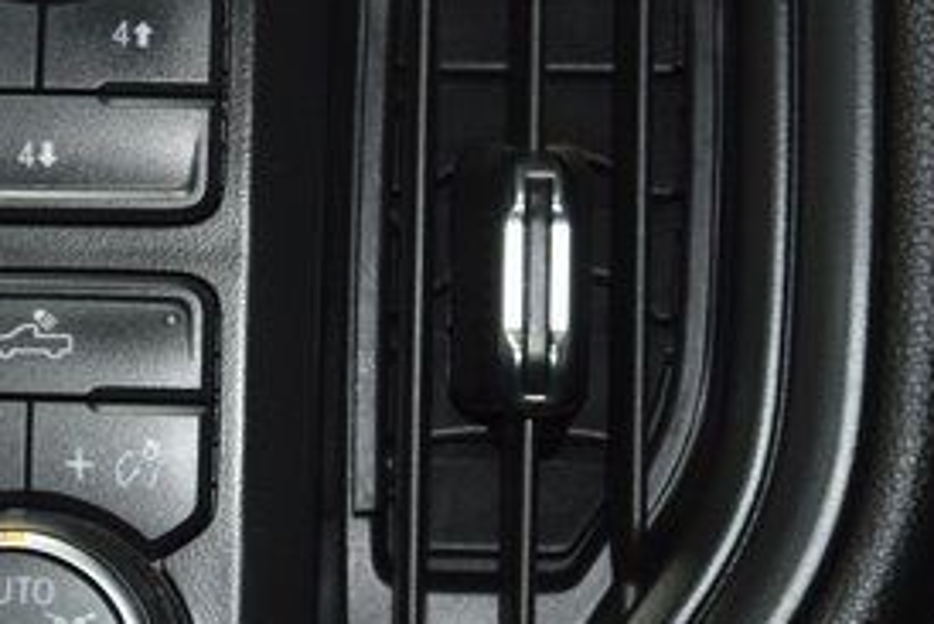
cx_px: 0
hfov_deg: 11.6
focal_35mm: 175
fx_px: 4542
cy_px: 223
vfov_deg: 7.9
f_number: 4.5
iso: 1000
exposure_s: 1/30
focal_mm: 50
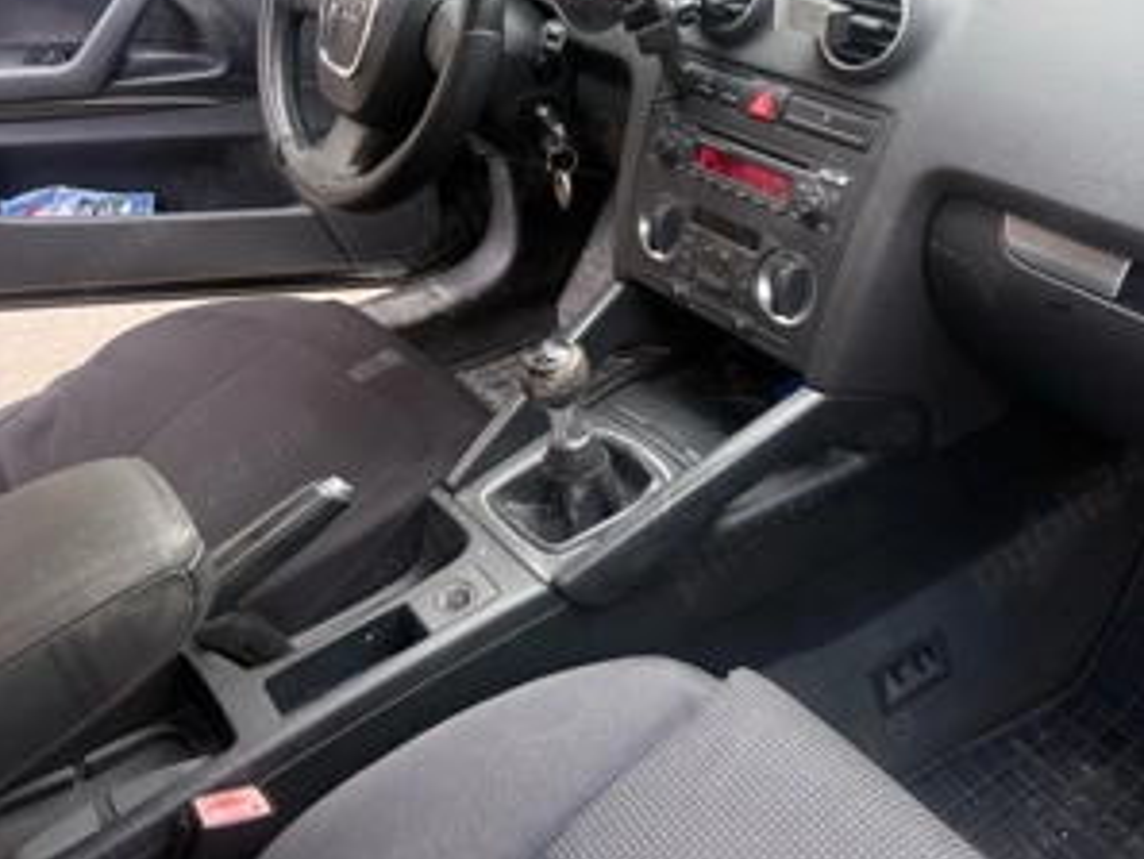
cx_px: 570
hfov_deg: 52.6
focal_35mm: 35
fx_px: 1157
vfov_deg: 39.9
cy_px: 247
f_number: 1.6
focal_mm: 5.96
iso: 80
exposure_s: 1/121
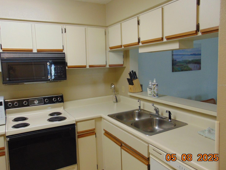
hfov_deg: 65.3
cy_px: 85
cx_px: 111
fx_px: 176
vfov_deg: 51.4
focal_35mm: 27
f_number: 3
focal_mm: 4.5
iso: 200
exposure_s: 1/30
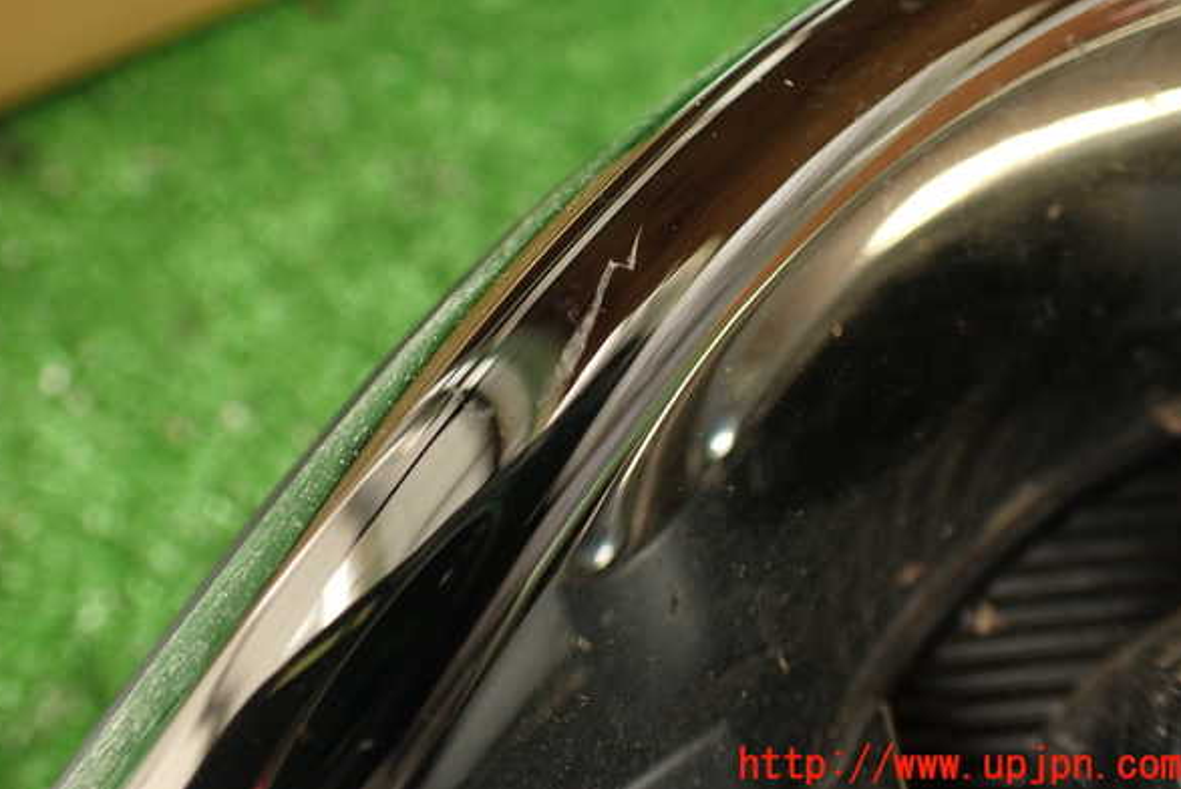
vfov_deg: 38.8
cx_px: 589
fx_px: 1116
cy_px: 338
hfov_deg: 55.8
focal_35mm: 34
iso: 200
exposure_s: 1/50
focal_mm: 5.79
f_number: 2.4
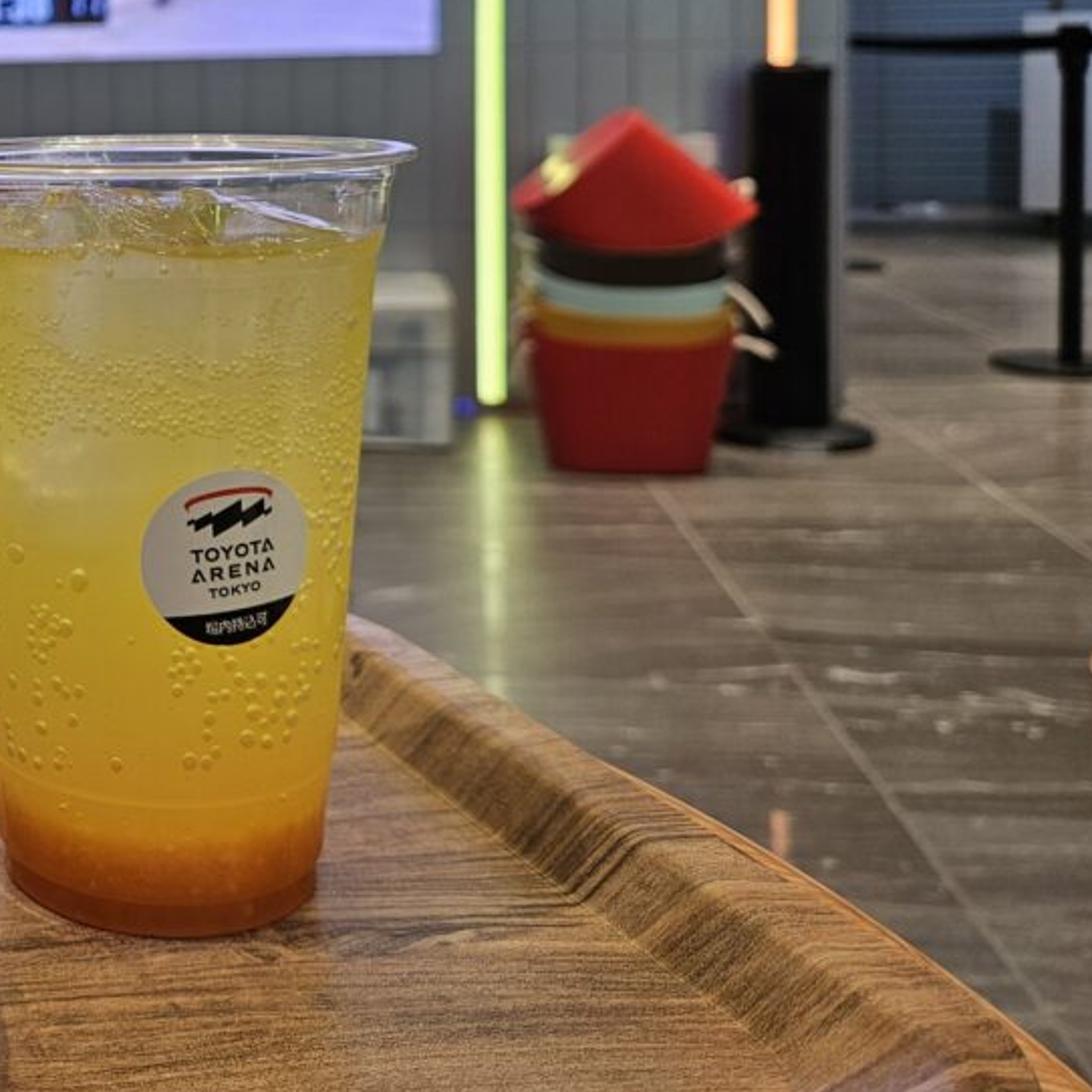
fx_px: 1713
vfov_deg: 33.7
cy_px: 133
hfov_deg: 30.9
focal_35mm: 48
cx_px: -153
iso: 40
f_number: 1.8
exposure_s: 1/60
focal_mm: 5.4
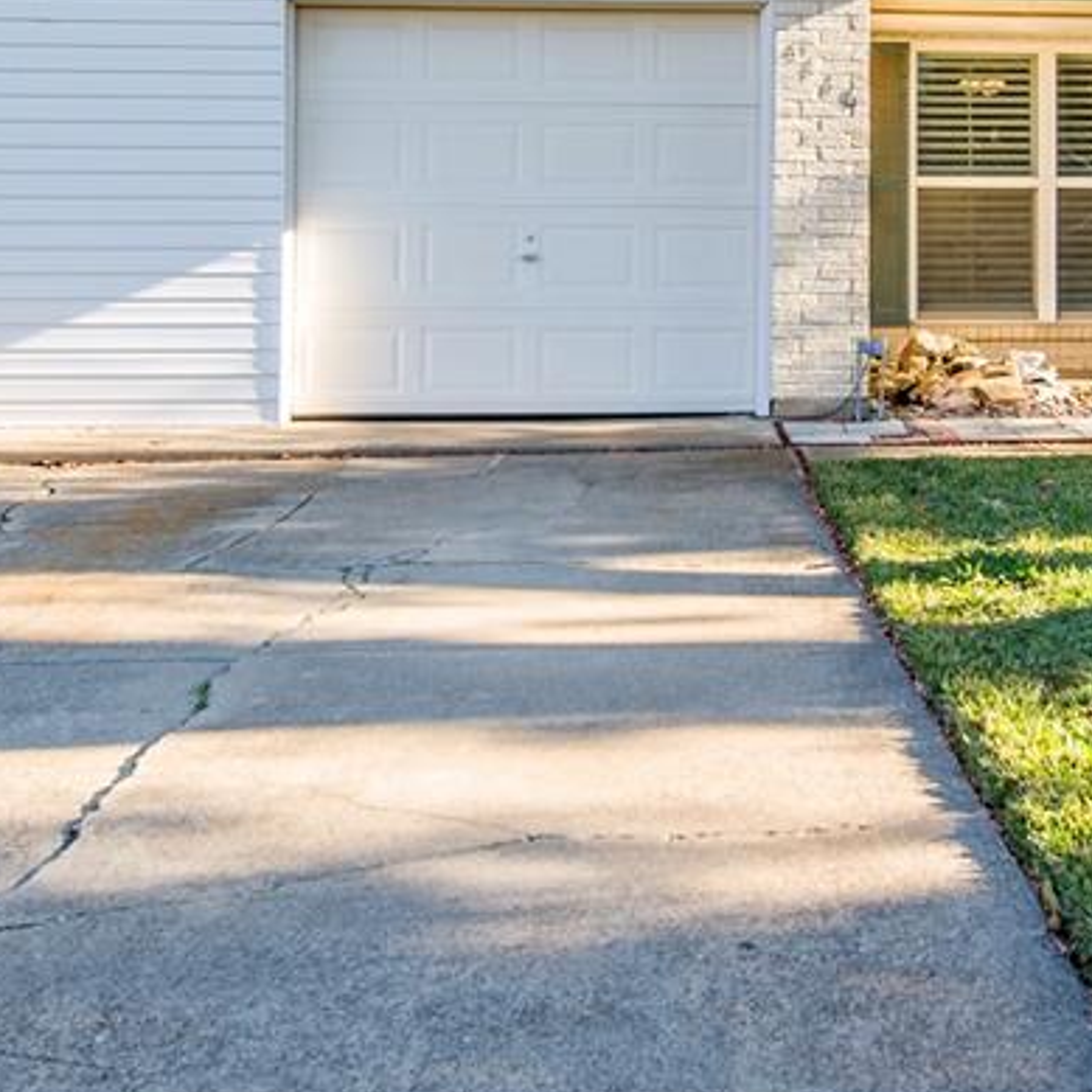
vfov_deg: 42.3
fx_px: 1356
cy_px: 248
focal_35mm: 38
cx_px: 837
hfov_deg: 42.3
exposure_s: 1/200
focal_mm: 17
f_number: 5.6
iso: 320
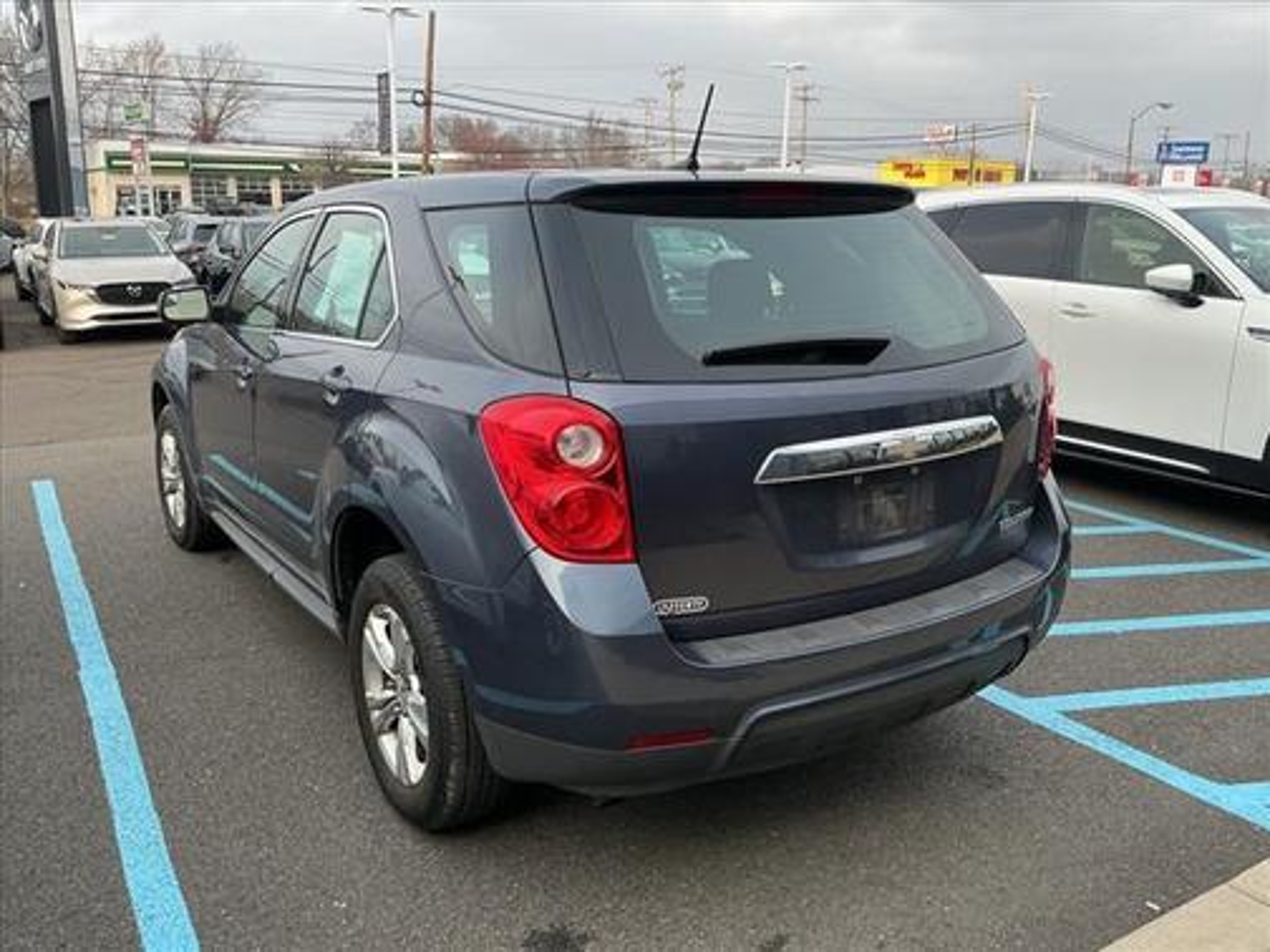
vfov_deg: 48.2
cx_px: 635
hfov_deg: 61.7
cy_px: 476
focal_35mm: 29
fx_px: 1064
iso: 25
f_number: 1.8
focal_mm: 3
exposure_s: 1/358
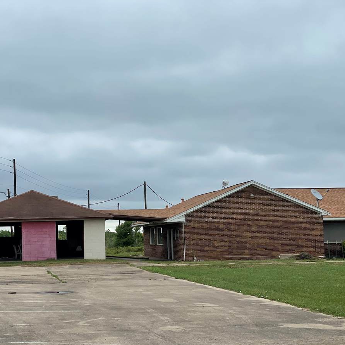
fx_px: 744
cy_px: 182
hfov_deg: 26.0
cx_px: 117
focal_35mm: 66
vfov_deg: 26.1
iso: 25
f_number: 2
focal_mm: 6
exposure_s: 1/841
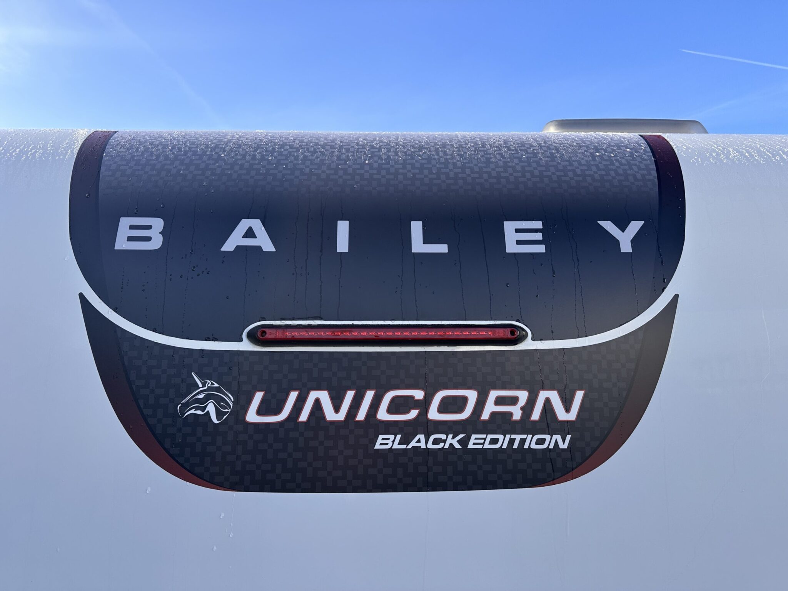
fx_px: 546
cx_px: 394
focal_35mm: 24
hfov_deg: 71.6
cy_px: 296
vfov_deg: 56.8
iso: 80
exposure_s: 1/1517
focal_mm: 6.86
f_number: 1.78
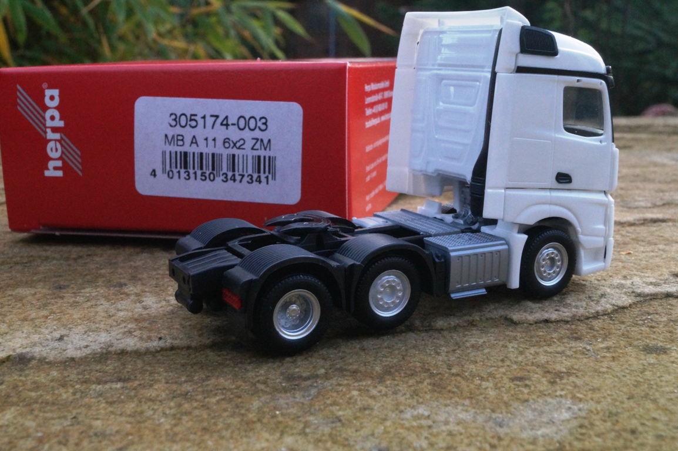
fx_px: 847
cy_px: 226
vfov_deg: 29.8
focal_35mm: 45
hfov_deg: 43.6
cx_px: 339
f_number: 22
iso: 2000
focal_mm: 30
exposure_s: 1/60
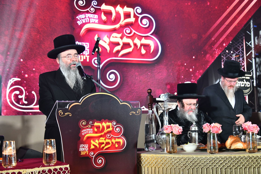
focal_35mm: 52
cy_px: 87
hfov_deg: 38.2
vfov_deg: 26.0
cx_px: 130
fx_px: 377
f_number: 5
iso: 1250
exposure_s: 1/125
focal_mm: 52
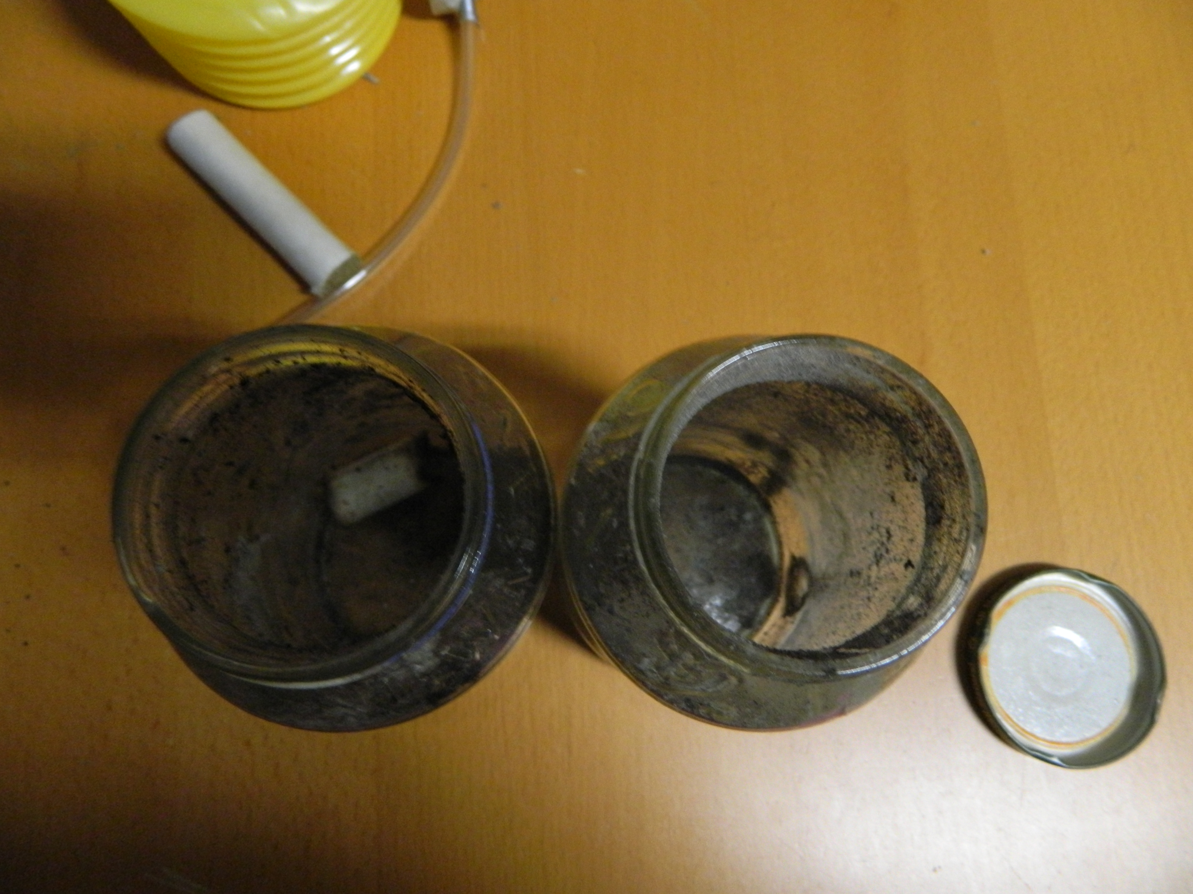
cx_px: 596
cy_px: 447
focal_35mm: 25
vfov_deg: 54.9
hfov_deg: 69.4
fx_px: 862
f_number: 3.1
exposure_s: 1/15
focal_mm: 4.5
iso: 400
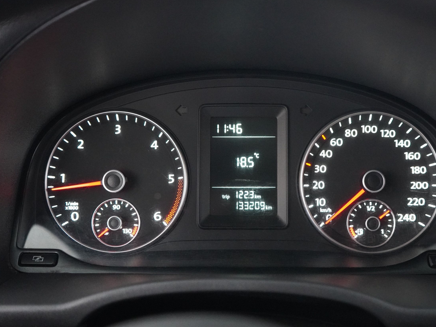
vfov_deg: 31.5
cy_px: 163
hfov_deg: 41.2
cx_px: 246
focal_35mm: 46
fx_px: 579
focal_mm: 28
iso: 6400
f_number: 3.5
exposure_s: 1/20
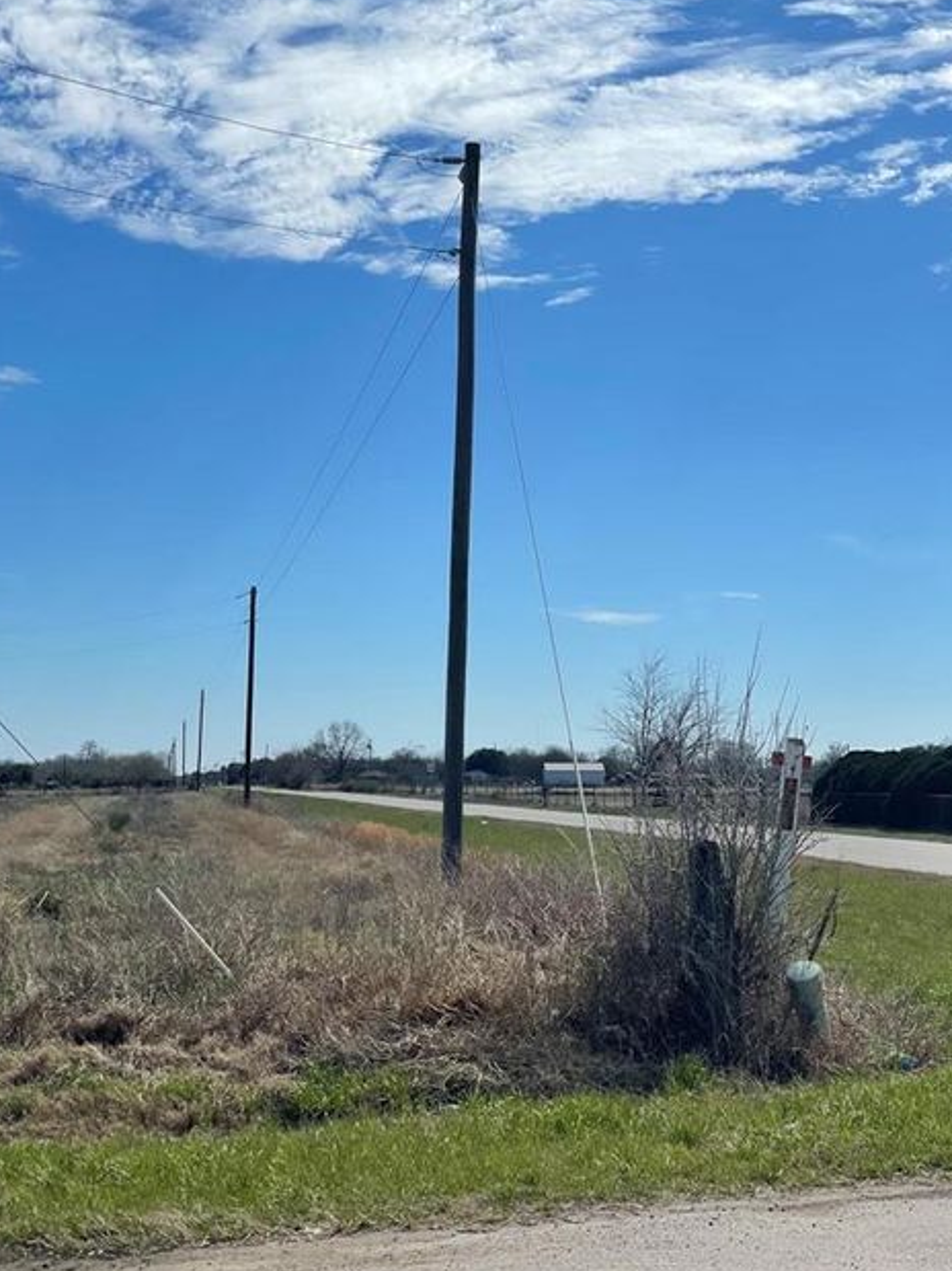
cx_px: 494
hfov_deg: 26.1
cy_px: 619
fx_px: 2054
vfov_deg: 34.4
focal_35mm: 56
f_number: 2
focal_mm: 6
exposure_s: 1/4785
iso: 25
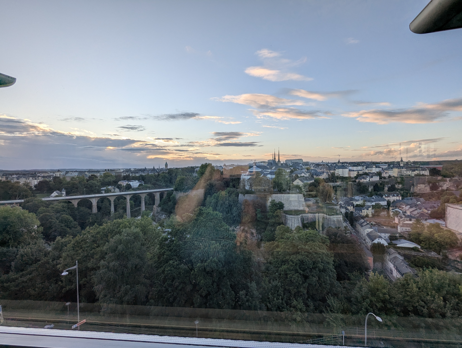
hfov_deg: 94.4
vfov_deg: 78.2
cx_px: 231
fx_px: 214
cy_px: 174
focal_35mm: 16
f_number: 2.2
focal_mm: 2.35
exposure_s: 1/309
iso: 44
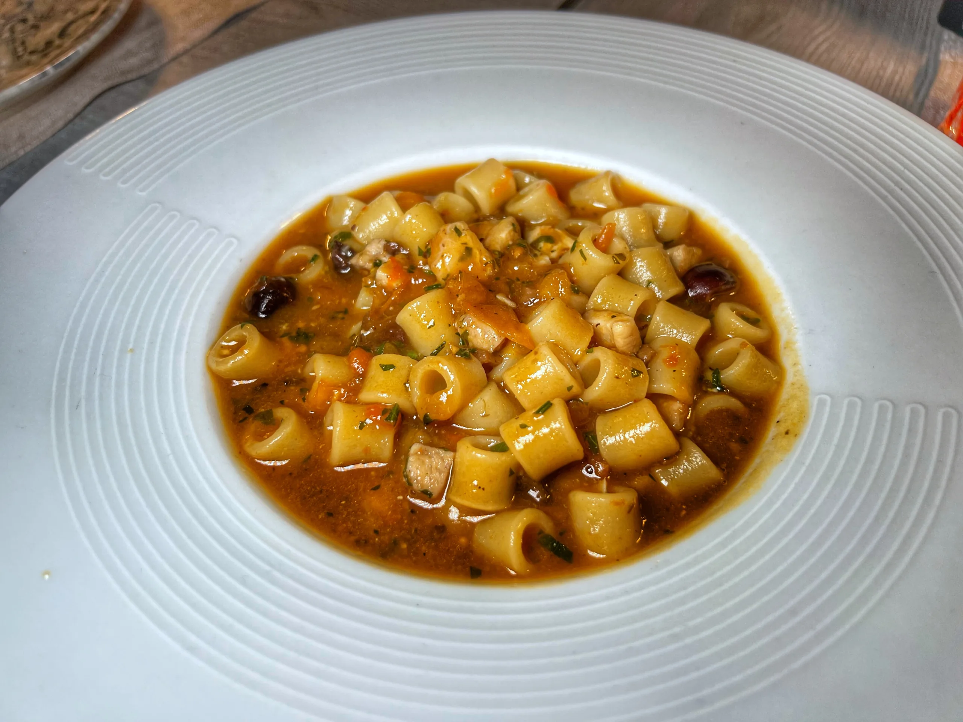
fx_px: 723
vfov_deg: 53.1
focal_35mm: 26
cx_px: 482
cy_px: 361
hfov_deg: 67.3
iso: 32
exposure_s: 1/149
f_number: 1.5
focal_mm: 5.7
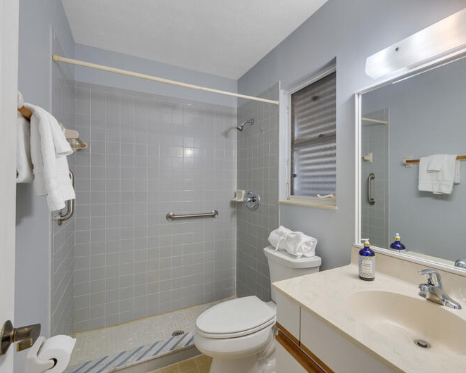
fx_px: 235
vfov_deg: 77.0
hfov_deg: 88.8
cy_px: 187
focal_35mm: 17
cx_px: 273
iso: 320
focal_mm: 10
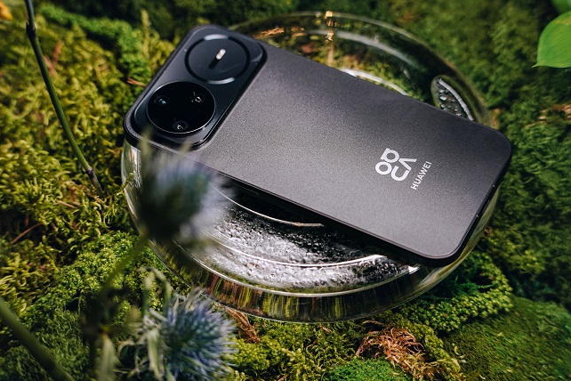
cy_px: 190
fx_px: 1364
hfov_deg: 23.6
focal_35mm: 86
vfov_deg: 15.9
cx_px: 288
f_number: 4
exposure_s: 1/200
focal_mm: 85
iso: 800
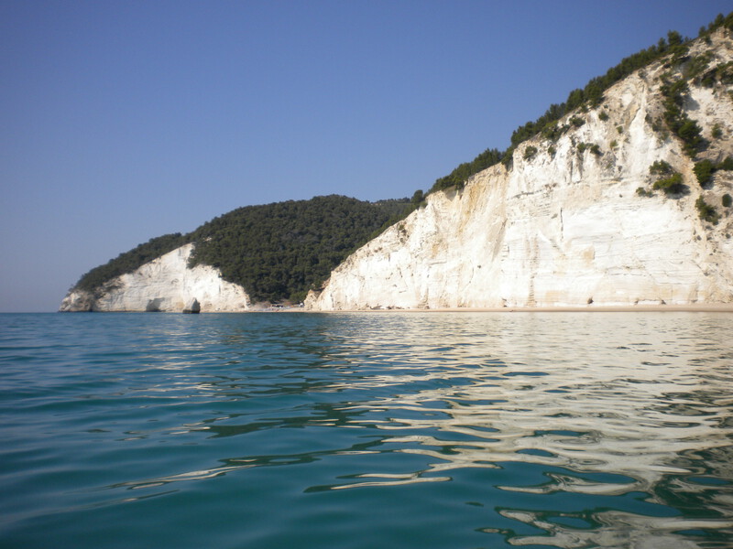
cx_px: 366
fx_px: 741
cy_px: 274
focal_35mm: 35
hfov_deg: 52.6
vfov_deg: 40.7
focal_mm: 6.3
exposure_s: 1/1000
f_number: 4.6
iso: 80
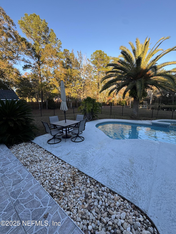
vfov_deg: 102.1
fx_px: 95
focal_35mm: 14
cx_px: 88
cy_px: 117
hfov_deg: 85.7
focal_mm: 2.22
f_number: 2.2
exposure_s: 1/178
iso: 40
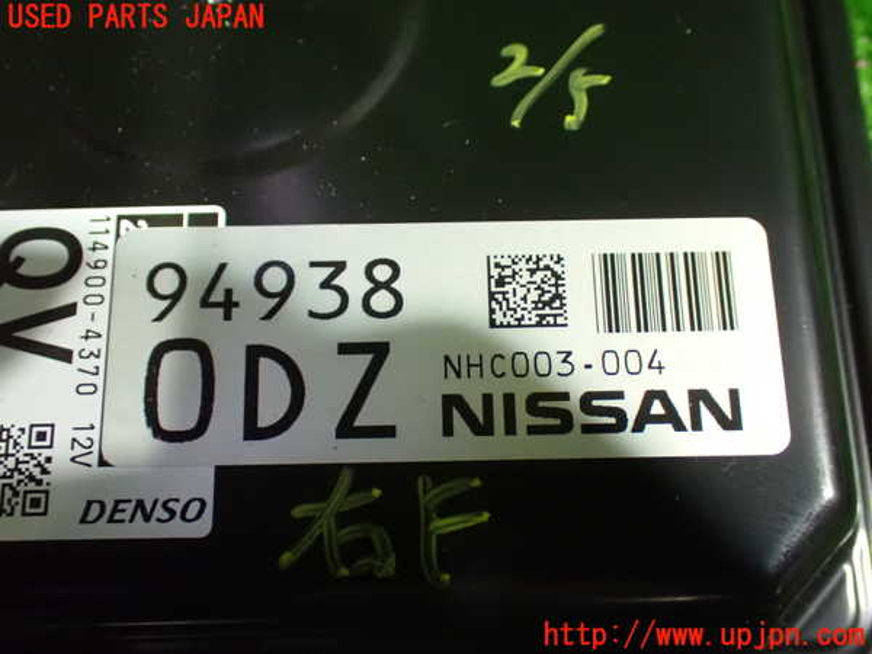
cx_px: 436
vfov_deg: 35.1
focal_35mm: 41
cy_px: 327
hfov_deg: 45.8
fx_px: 1033
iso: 1600
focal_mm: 7.31
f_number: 2.8
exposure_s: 1/30
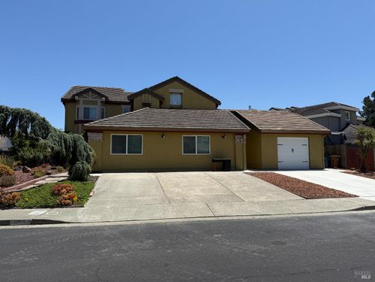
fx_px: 260
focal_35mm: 24
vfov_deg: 56.8
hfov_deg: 71.6
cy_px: 141
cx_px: 188
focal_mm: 6.76
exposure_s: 1/5714
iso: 80
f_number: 1.78
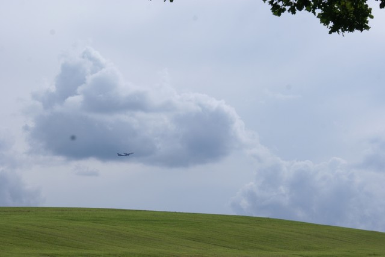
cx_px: 192
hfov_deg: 19.4
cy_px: 128
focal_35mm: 105
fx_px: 1124
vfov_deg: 13.1
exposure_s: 1/250
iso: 100
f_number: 13
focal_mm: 70
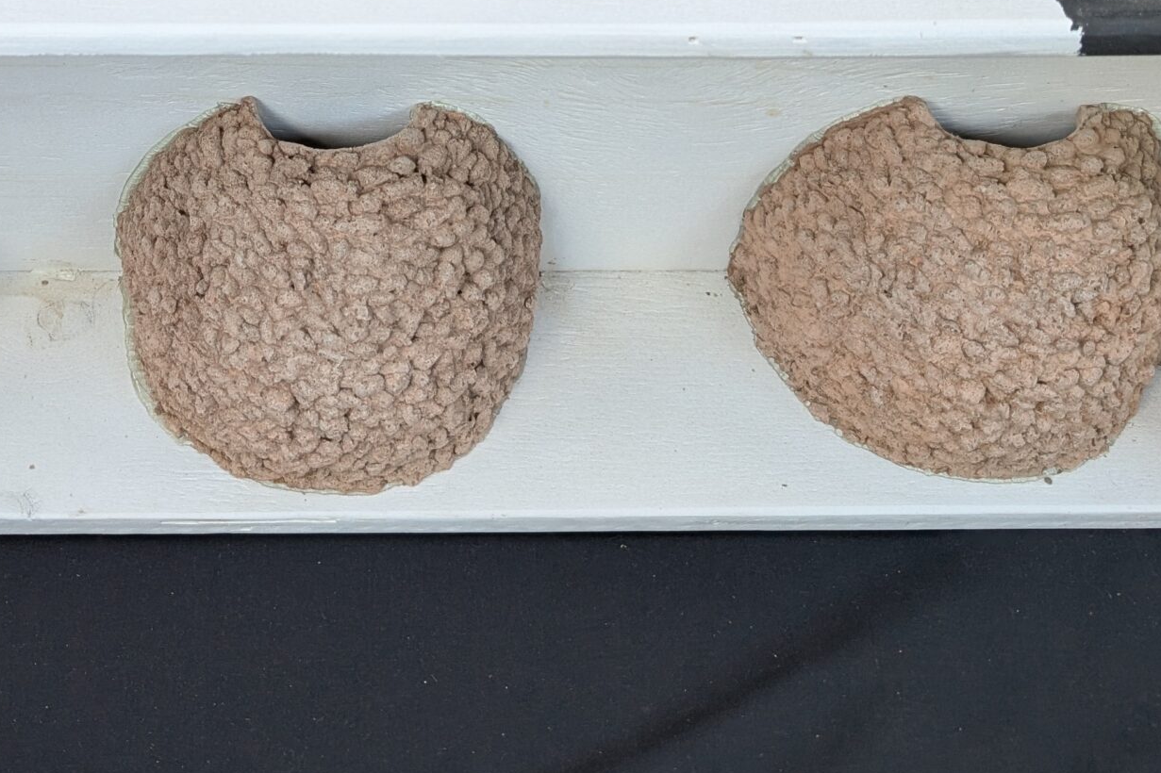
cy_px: -71
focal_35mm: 52
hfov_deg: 37.4
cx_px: 319
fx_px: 1676
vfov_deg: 24.3
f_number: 1.68
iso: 62
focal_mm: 6.9
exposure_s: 1/56.4
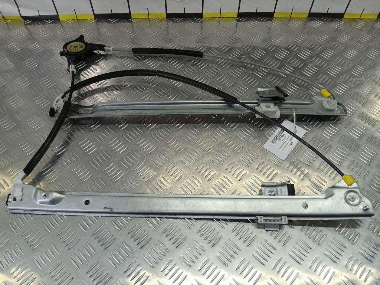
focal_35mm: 23
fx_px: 252
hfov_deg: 73.9
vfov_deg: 58.9
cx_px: 190
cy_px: 142
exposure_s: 1/100
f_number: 1.6
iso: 152
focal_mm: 4.11
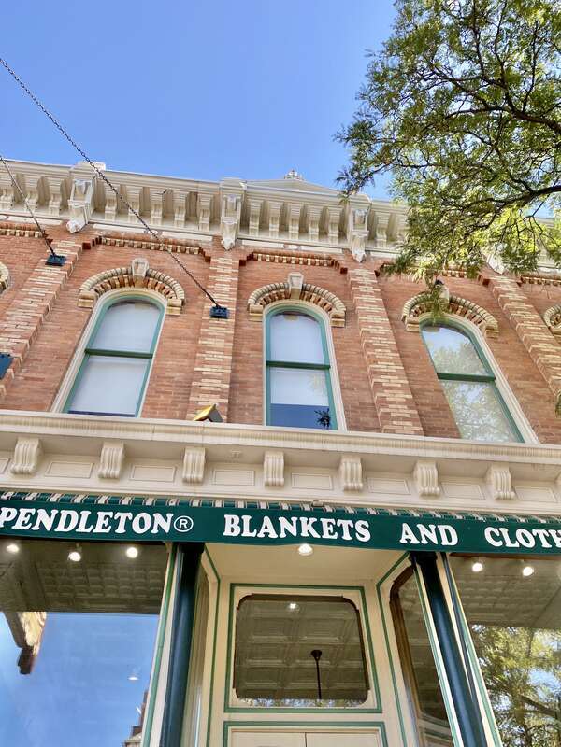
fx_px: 562
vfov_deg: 67.3
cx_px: 280
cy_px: 374
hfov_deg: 53.1
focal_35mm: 26
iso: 32
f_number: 1.8
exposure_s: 1/424
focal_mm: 4.25
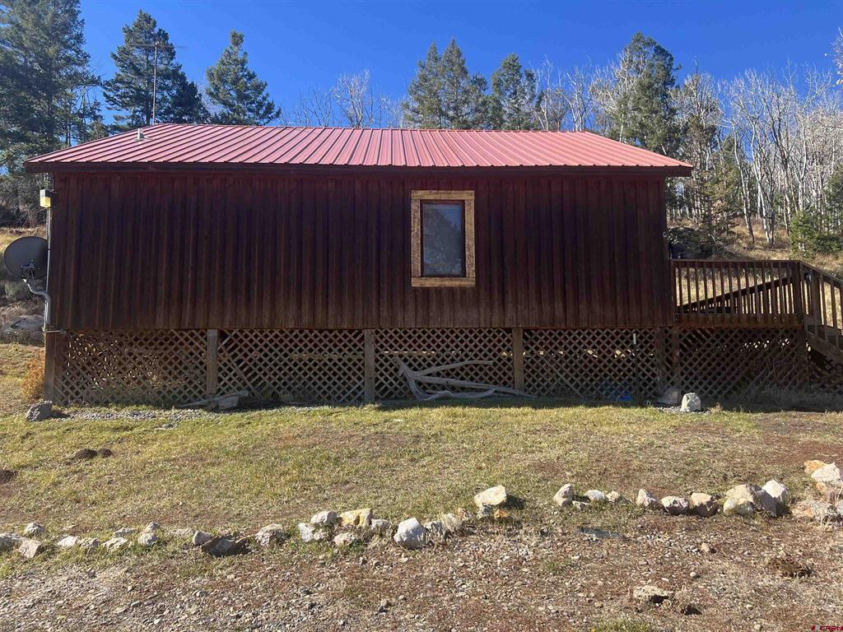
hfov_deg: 67.3
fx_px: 633
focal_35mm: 26
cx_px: 422
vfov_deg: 53.1
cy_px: 316
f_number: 1.5
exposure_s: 1/1412
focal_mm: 5.7
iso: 50
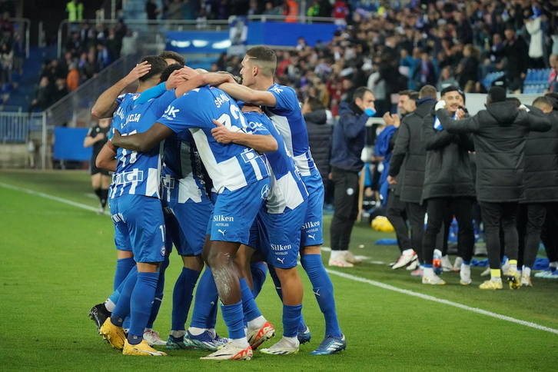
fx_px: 3518
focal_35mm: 227
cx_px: 279
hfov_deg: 9.1
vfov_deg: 6.1
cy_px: 186
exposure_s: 1/1000
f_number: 6.3
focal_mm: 227
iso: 8000
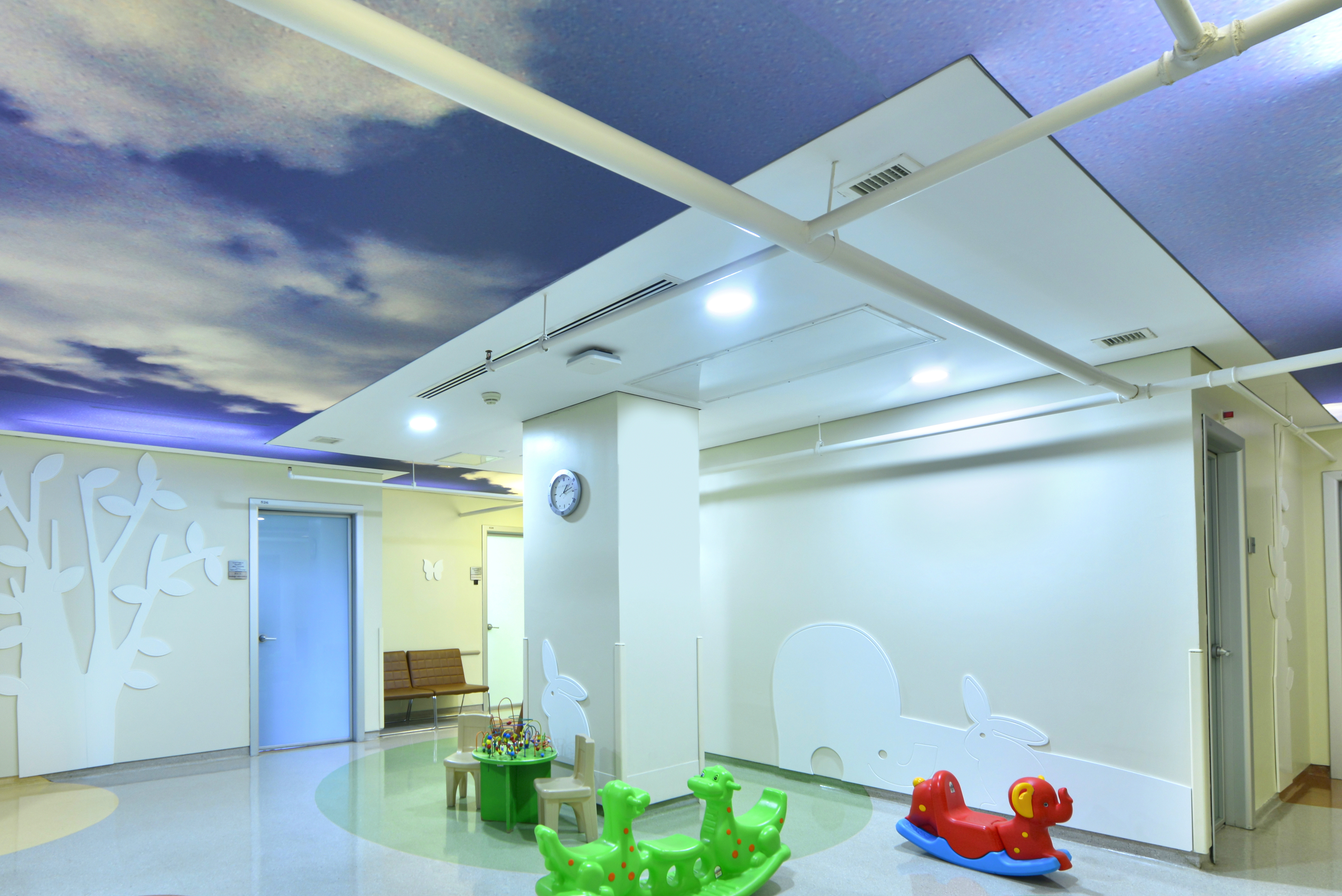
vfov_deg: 63.6
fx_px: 708
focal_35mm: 19
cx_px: 500
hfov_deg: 85.1
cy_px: 567
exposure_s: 1/6
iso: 400
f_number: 9
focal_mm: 14
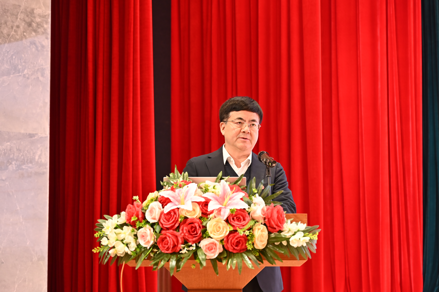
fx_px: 719
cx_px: 220
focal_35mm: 59
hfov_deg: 34.0
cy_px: 146
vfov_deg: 23.0
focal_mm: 59
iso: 1000
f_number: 4
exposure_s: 1/125
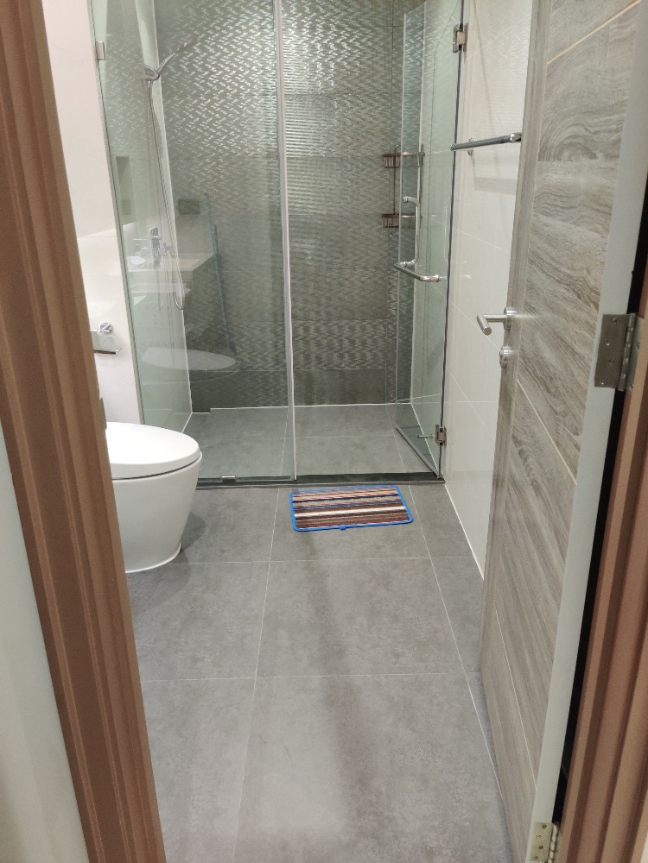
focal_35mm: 27
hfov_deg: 51.4
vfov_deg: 65.3
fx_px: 674
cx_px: 324
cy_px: 432
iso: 1000
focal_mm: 4.75
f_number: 1.65
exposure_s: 1/50
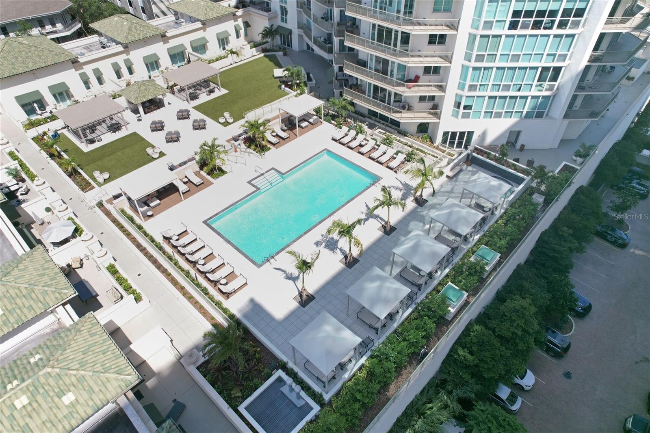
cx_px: 325
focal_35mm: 22
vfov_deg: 57.2
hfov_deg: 78.6
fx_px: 397
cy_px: 216
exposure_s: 1/1000
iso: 100
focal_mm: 8.38
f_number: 2.8
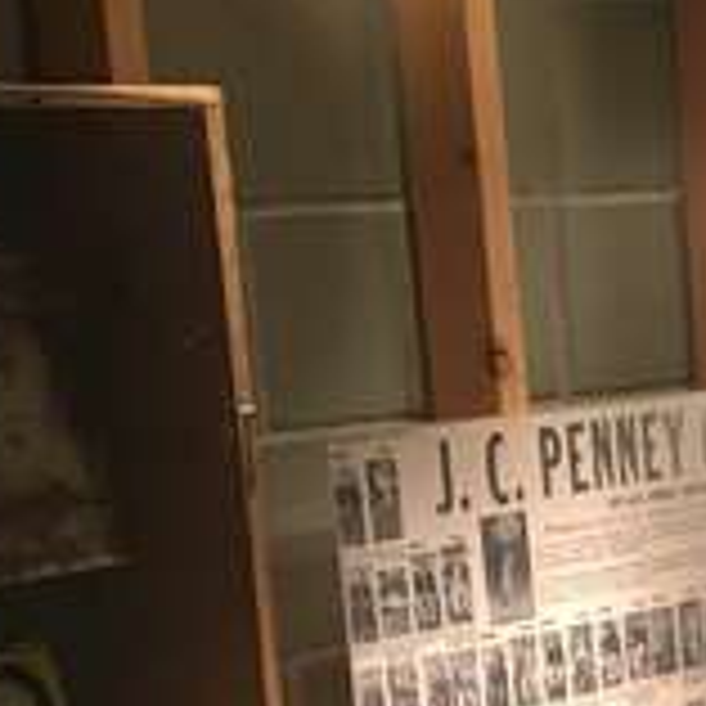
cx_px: 1228
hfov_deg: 12.8
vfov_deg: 13.5
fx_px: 2884
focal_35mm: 125
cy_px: 895
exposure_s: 1/30
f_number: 2.2
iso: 160
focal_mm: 4.15
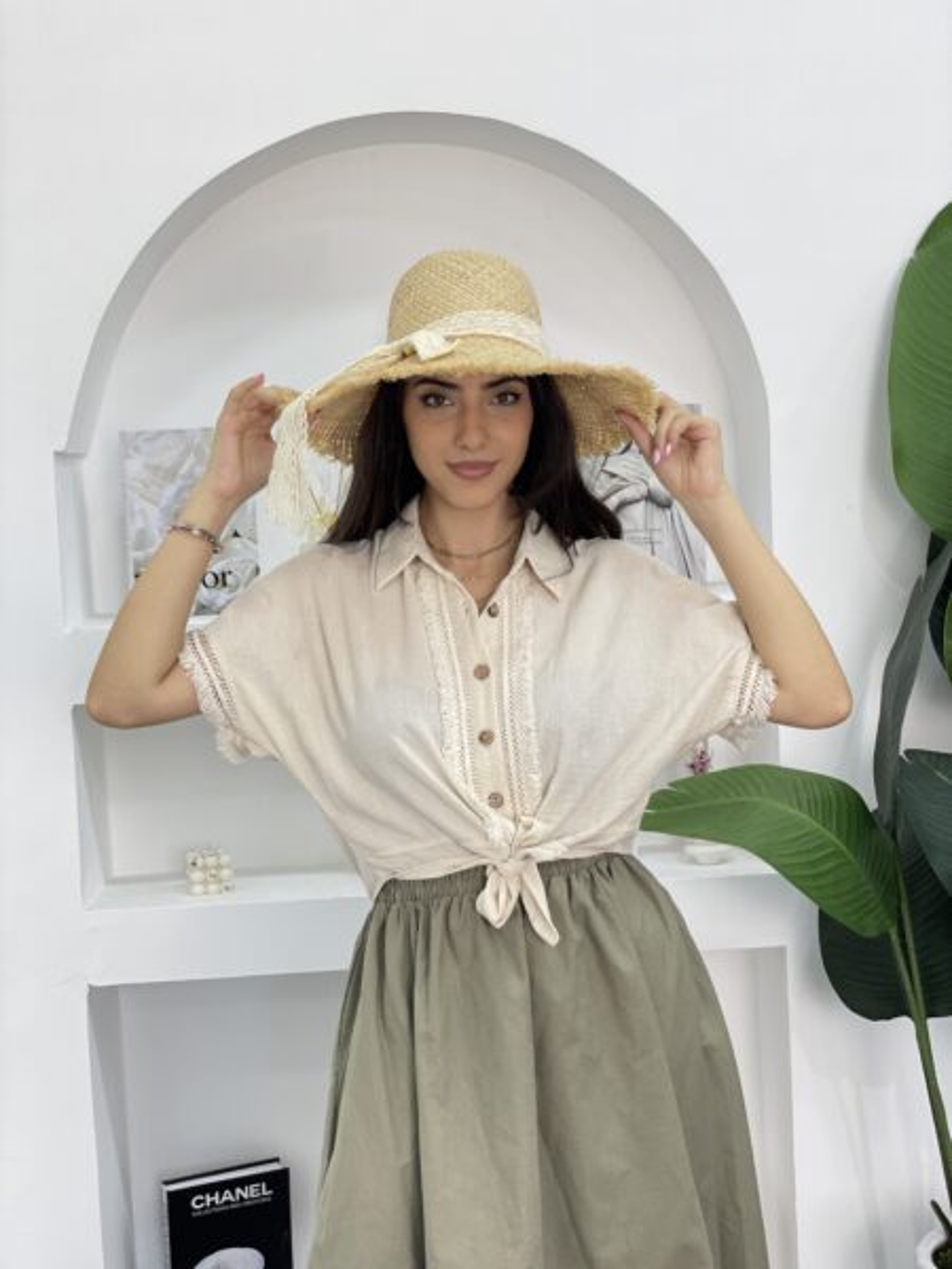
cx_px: 476
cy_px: 634
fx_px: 1907
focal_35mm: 52
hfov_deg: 28.0
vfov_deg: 36.8
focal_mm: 6
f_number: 2
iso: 40
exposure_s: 1/100
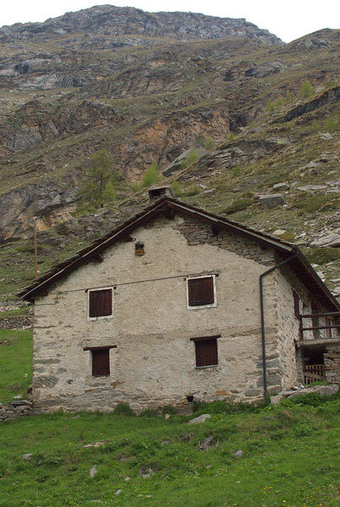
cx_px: 170
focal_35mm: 52
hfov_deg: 25.8
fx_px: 741
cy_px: 254
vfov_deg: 37.8
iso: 640
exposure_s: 1/500
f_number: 11
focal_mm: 35
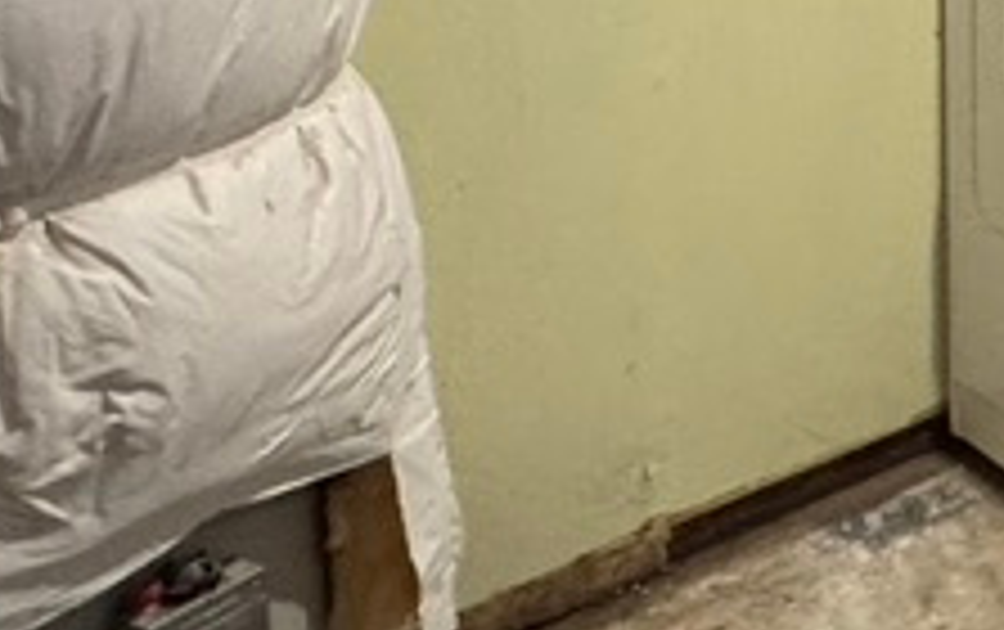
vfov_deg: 17.0
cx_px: 1589
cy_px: -369
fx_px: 1863
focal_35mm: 68
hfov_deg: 23.0
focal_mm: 2.22
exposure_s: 1/60
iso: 640
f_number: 2.2
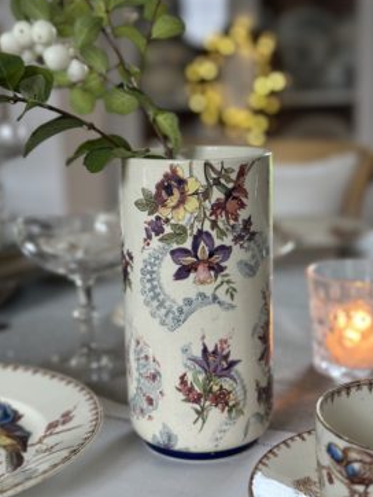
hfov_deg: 27.5
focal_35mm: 53
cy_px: 257
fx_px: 761
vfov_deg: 36.1
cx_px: 203
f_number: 1.78
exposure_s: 1/60
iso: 125
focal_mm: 6.86
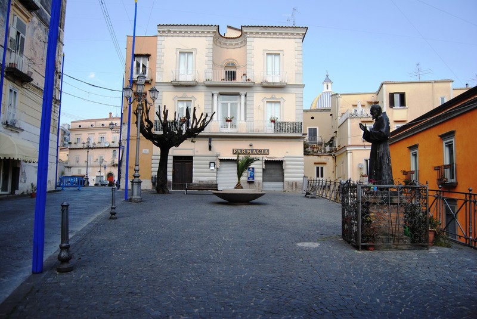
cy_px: 160
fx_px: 358
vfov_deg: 48.0
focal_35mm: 27
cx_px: 238
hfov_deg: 67.3
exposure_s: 1/1000
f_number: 4
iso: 160
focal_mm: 18
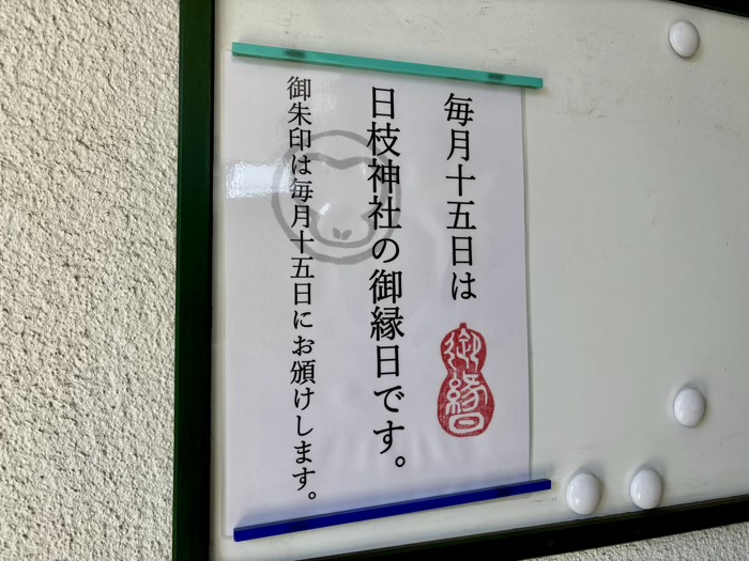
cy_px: 280
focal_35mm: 26
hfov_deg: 67.3
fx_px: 563
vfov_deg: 53.1
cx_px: 374
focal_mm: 5.96
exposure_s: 1/316
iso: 50
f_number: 1.6
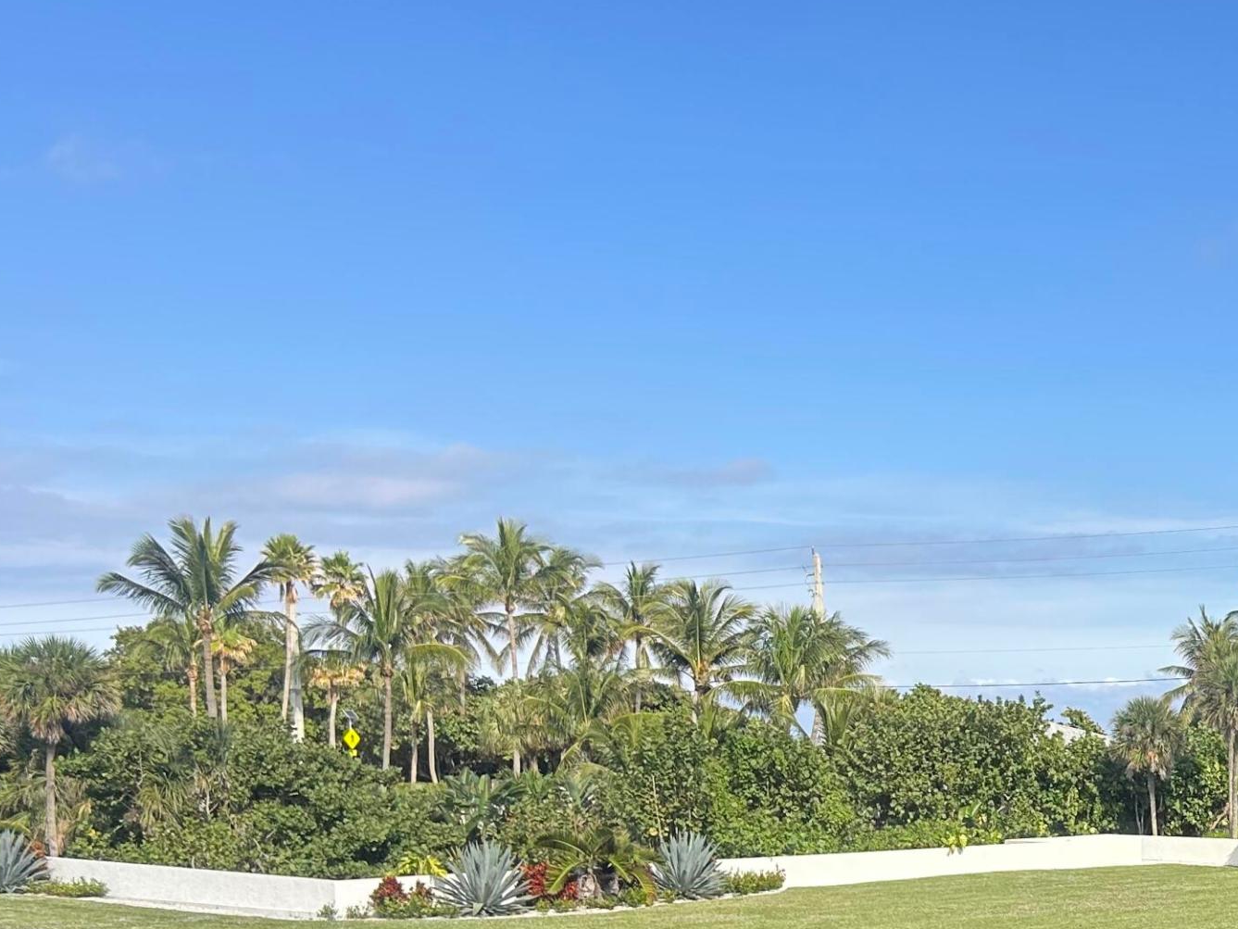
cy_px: 929
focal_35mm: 56
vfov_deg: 24.9
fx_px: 2003
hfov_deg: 31.8
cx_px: 1231
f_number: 1.5
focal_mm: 5.7
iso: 50
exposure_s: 1/1531
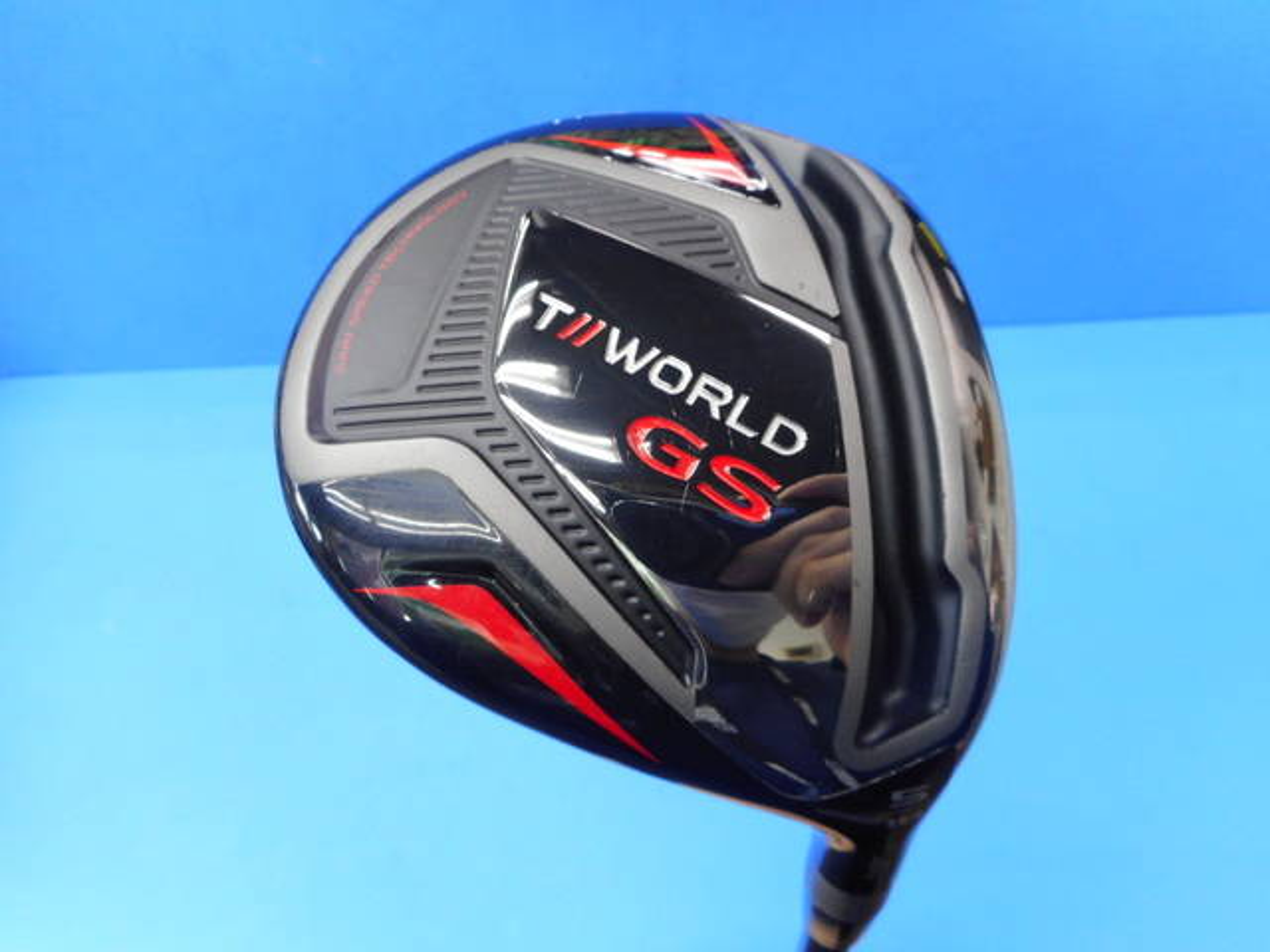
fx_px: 917
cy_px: 476
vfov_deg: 54.9
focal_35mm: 25
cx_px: 635
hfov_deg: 69.4
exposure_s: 1/30
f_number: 3.7
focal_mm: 4.5
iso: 180
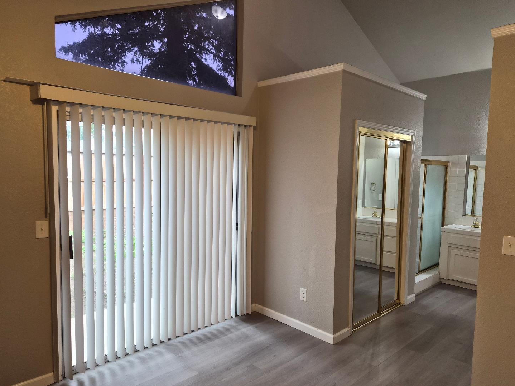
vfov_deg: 56.8
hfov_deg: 71.6
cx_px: 256
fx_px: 357
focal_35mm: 24
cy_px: 196
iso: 200
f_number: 1.8
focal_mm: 5.4
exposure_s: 1/120
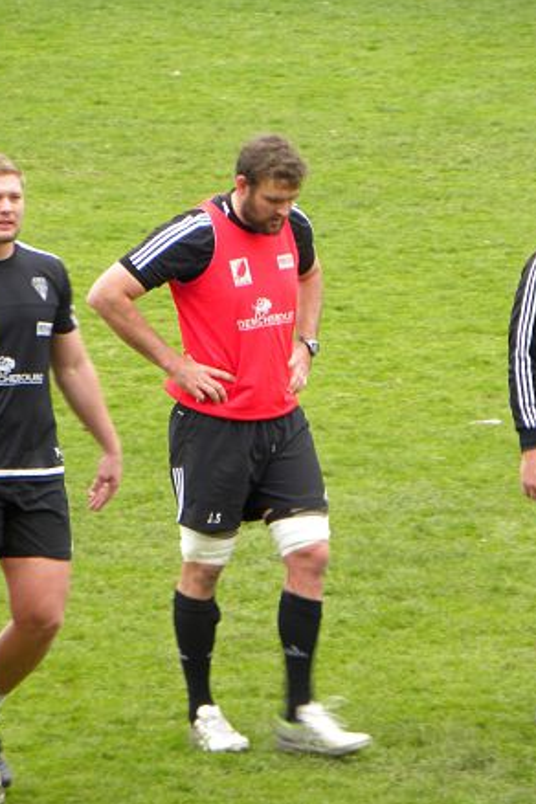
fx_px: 13511
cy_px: 408
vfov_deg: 3.4
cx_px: 262
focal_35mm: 605
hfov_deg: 2.3
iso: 79
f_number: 5
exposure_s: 1/34
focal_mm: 75.7
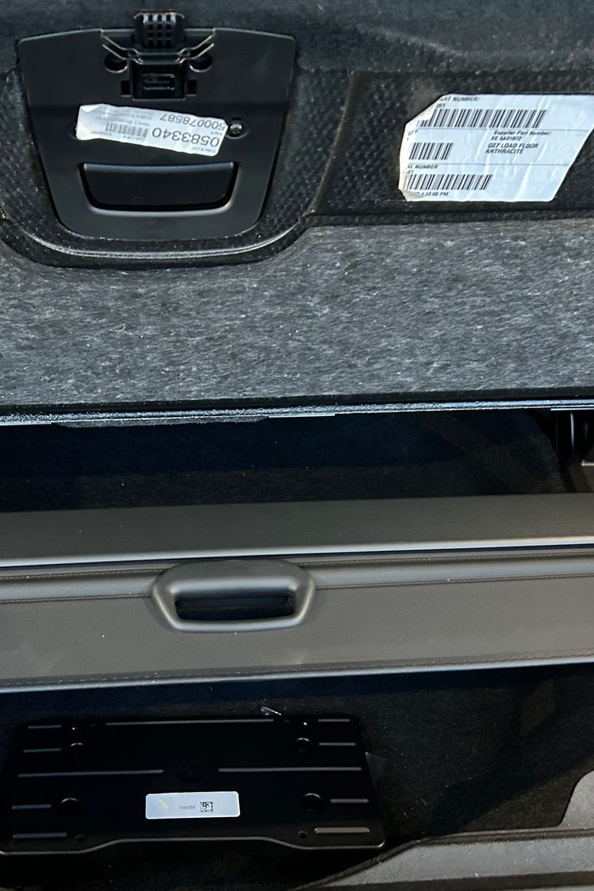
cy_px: 435
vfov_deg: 51.9
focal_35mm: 37
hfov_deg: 35.7
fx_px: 915
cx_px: 209
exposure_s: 1/24
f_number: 1.5
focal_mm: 5.7
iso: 1000
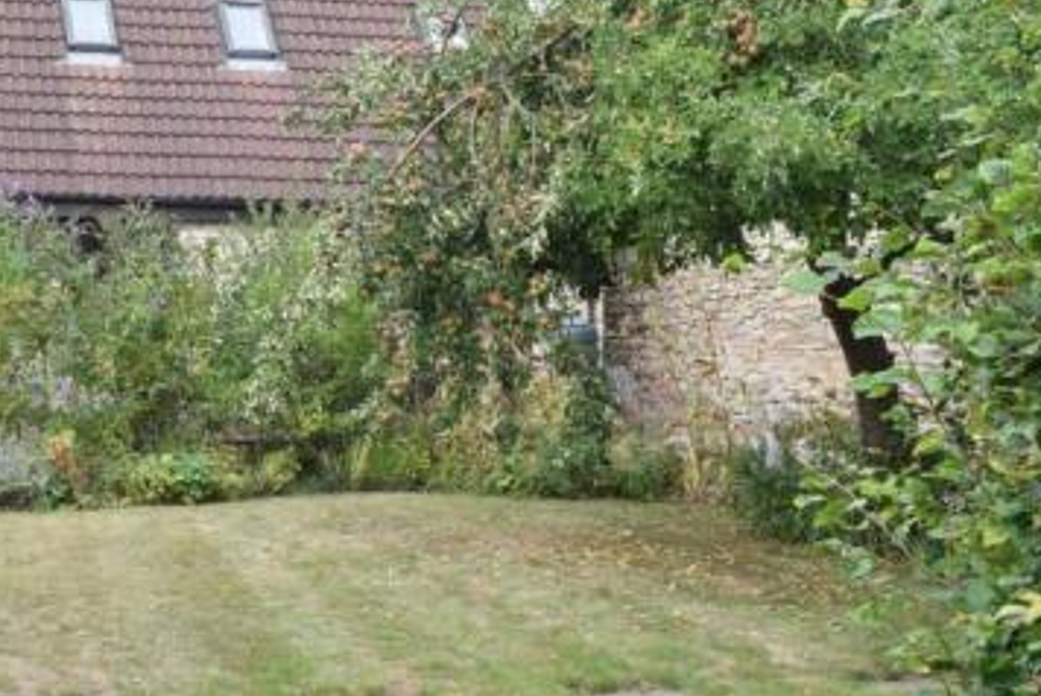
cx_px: 148
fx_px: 1676
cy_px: 314
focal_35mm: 58
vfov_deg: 23.4
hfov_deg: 33.1
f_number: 16
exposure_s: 1/160
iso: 800
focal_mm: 21
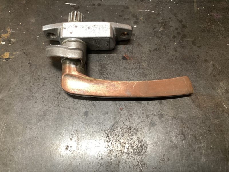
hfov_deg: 63.4
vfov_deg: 49.7
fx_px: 185
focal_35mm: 28
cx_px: 114
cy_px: 86
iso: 200
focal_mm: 3.99
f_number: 1.8
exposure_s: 1/60
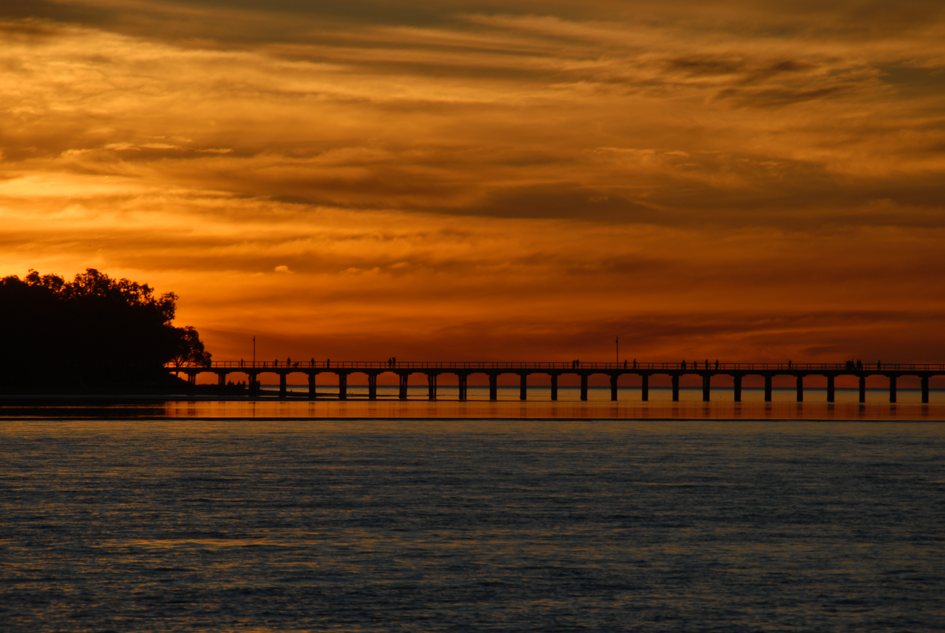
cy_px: 316
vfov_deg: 4.6
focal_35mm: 300
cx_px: 472
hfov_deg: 6.9
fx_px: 7884
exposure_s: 1/320
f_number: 9
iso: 100
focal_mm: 200
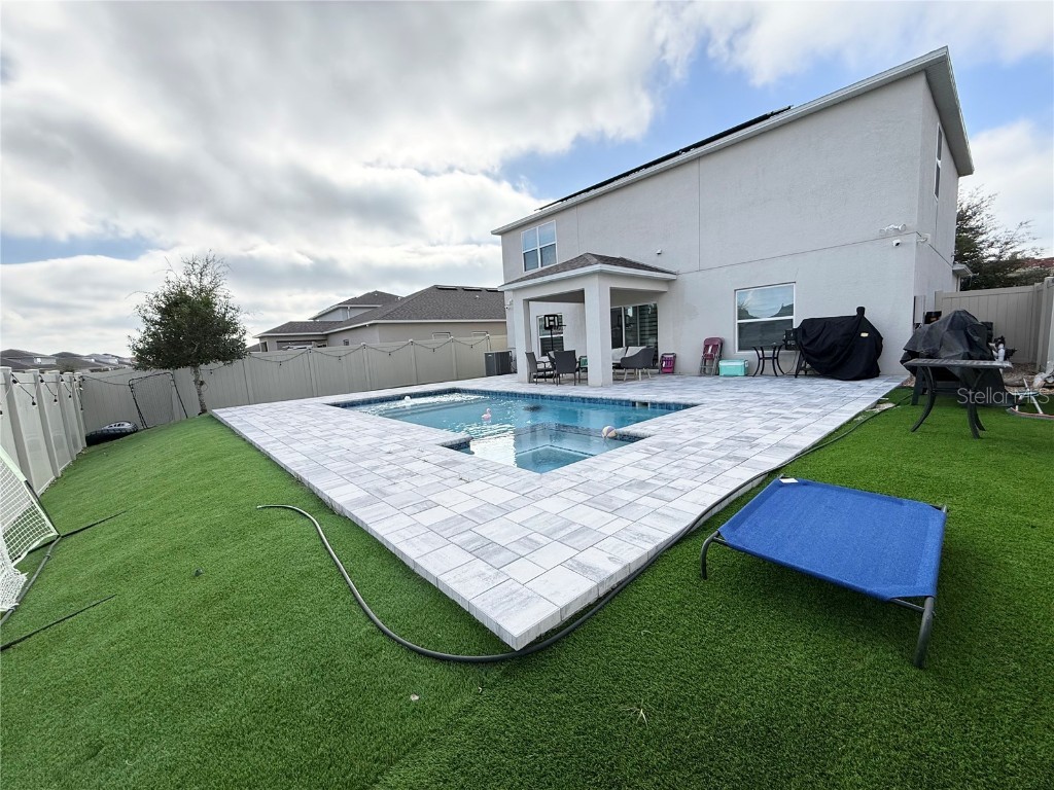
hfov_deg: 102.1
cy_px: 395
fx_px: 426
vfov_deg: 85.7
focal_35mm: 14
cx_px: 527
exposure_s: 1/2024
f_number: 2.2
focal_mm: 2.22
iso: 64
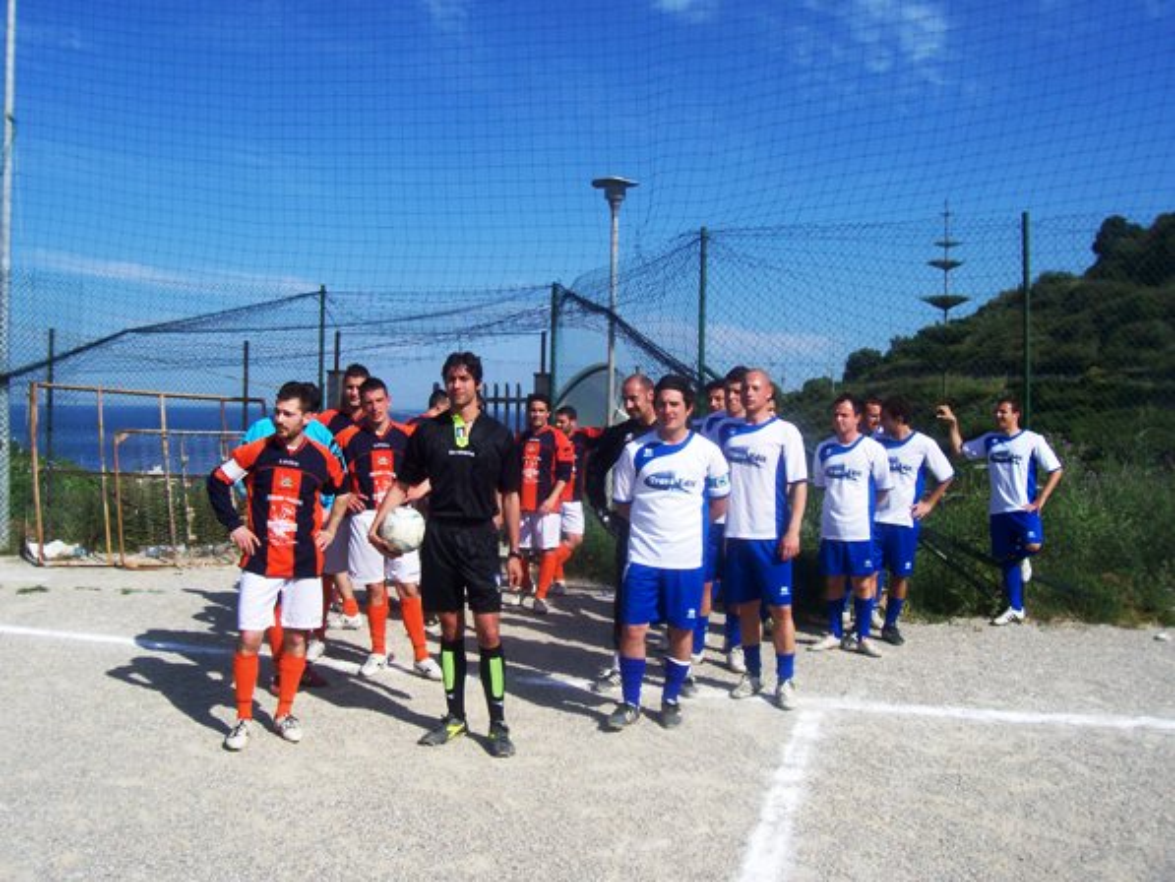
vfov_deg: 41.8
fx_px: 1154
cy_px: 441
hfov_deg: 53.9
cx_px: 588
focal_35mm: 34
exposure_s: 1/591
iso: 80
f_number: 5.1
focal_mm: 5.6
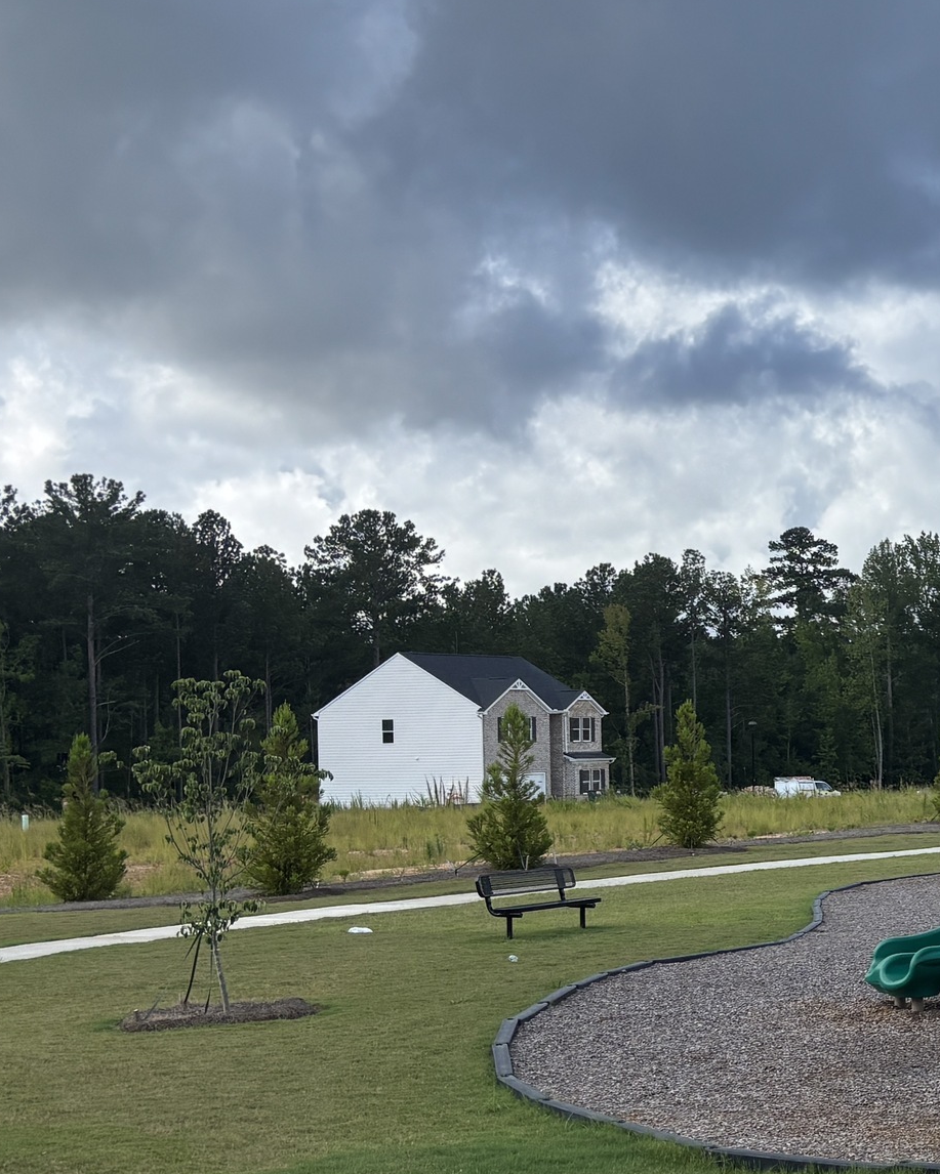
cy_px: 756
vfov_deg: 27.8
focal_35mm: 68
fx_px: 2364
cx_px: 1281
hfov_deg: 20.2
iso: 50
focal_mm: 5.96
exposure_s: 1/2513
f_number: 1.6
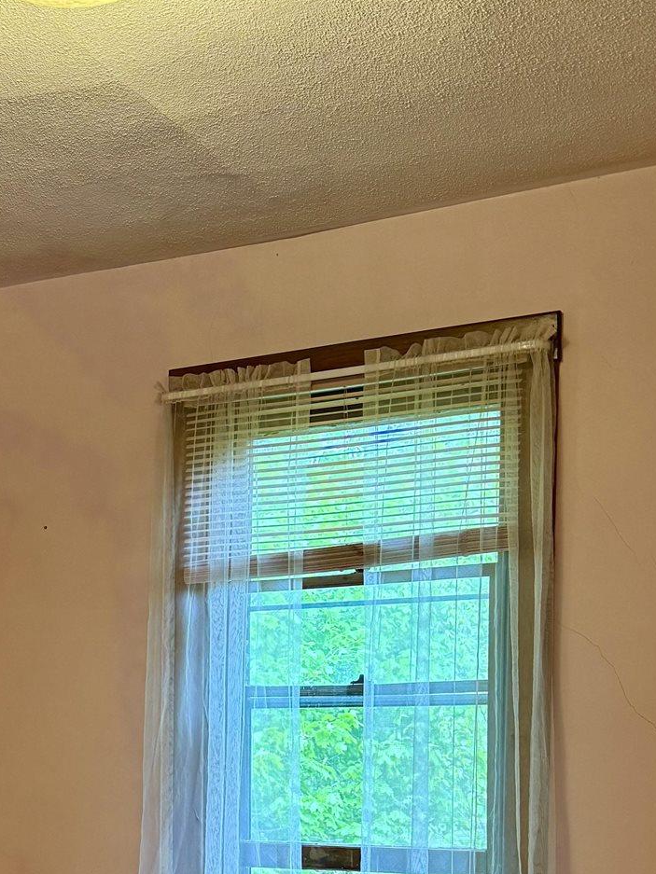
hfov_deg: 24.0
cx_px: 40
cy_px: 817
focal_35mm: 59
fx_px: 1490
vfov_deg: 30.9
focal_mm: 6.76
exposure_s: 1/60
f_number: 1.78
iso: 200
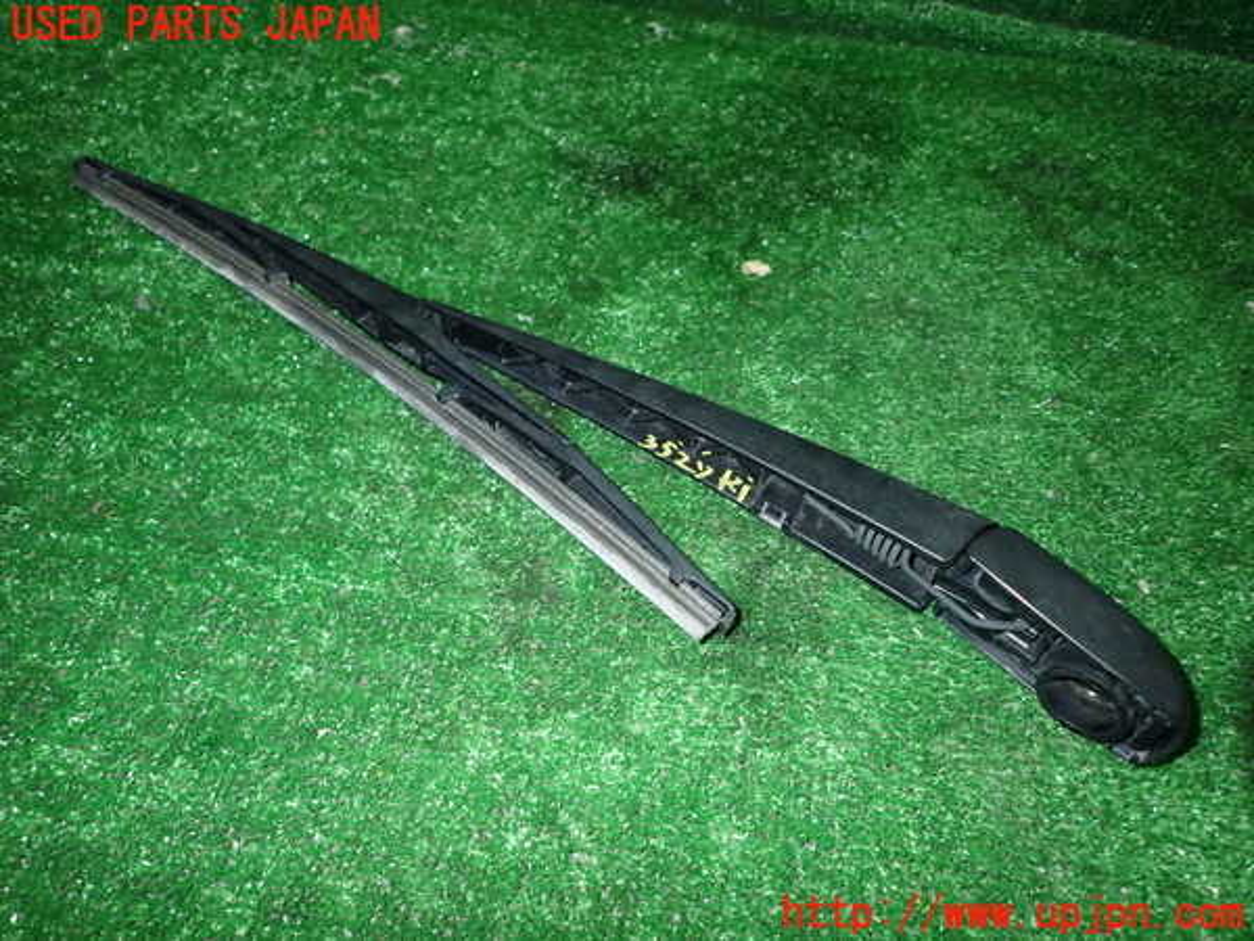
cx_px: 627
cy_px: 470
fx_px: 906
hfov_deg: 69.4
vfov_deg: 54.9
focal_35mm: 25
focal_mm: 4.5
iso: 640
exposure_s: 1/30
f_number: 5.6
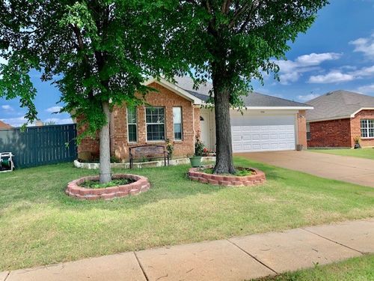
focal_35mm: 26
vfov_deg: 53.1
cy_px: 140
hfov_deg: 67.3
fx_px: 281
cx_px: 187
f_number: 1.8
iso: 25
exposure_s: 1/1136
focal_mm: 4.25
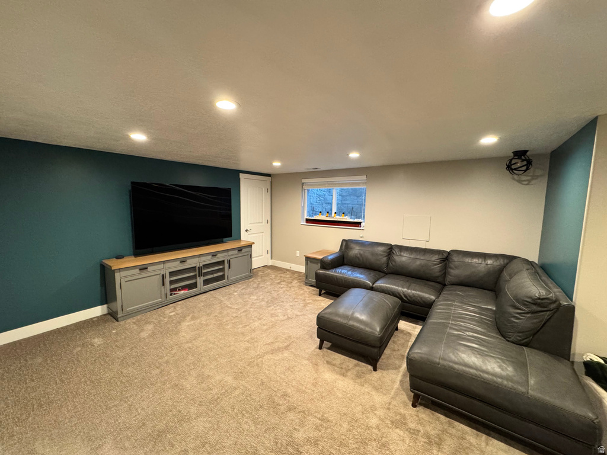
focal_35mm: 14
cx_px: 304
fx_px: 245
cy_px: 228
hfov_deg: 102.1
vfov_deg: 85.7
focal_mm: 2.22
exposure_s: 1/60
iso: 640
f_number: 2.2
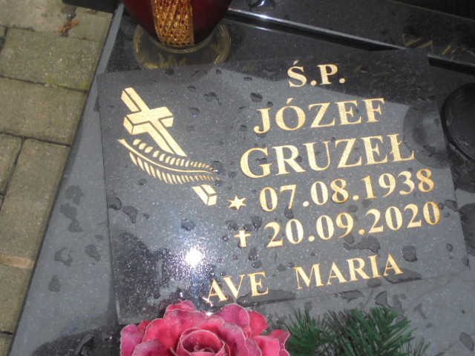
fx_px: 467
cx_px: 238
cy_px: 178
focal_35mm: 34
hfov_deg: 54.0
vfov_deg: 41.8
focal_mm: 6.1
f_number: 4
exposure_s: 1/30
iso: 100
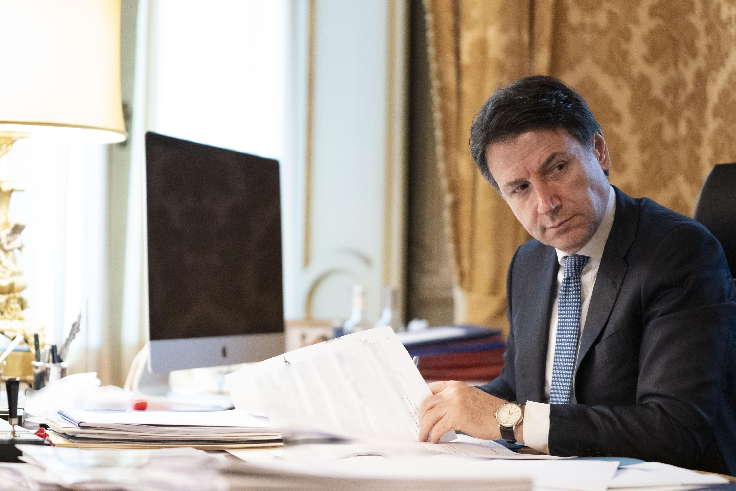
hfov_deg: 28.8
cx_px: 368
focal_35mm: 70
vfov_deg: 19.5
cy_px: 246
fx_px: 1431
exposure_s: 1/200
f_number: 2.8
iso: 10000
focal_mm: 70
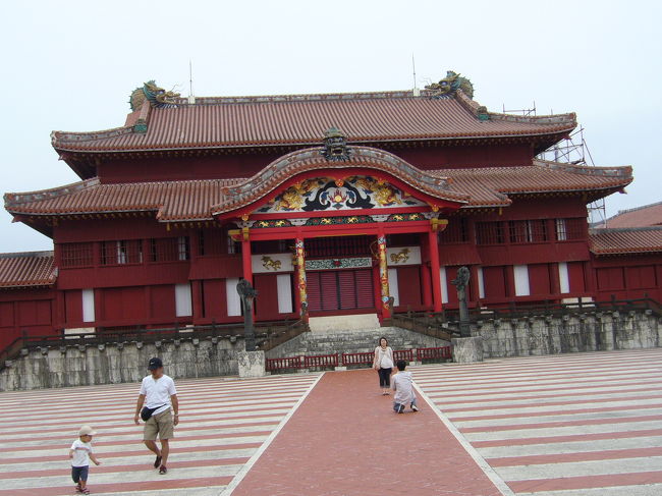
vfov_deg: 34.3
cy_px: 248
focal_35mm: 42
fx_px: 803
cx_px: 331
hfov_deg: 44.8
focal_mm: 5.8
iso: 80
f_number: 5.6
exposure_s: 1/160
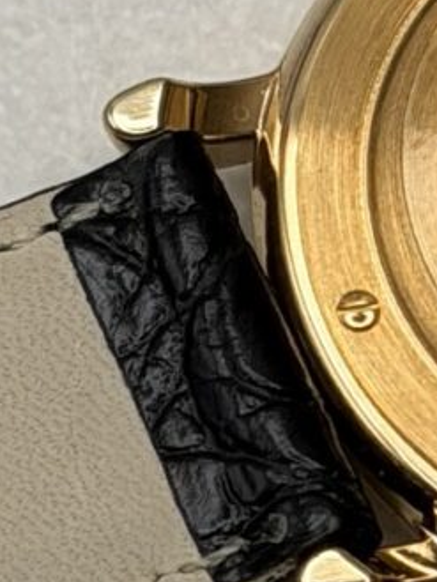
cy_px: 7
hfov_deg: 4.0
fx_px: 6274
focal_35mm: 373
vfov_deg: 5.3
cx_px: 722
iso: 64
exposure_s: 1/706
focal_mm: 6.76
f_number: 1.78
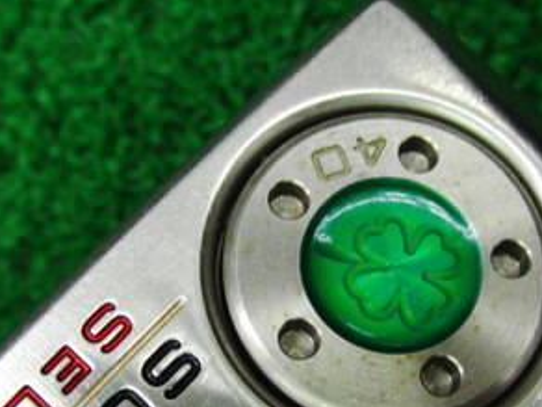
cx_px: 342
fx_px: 1268
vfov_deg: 18.1
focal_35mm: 81
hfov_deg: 24.1
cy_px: 325
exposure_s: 1/60
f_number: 3.6
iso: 400
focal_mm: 6.42
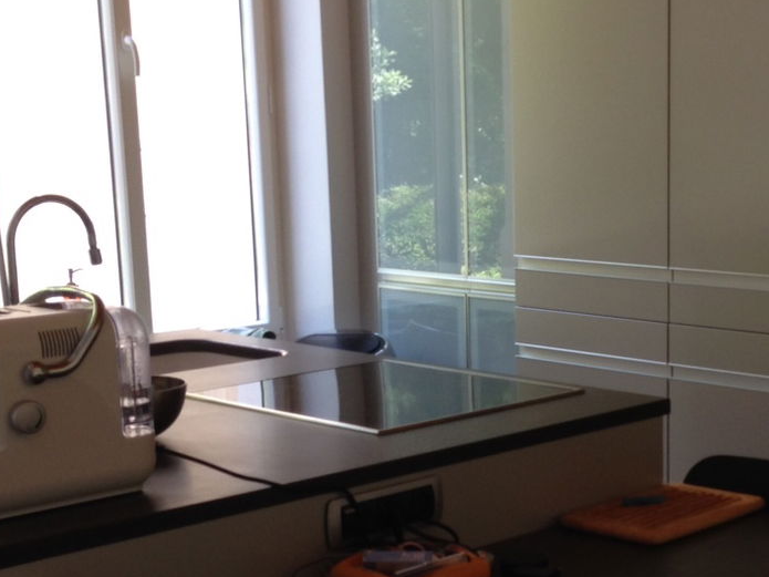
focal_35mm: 76
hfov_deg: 25.4
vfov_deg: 19.3
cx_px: 575
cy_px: 421
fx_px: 1688
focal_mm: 4.12
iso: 50
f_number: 2.4
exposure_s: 1/24
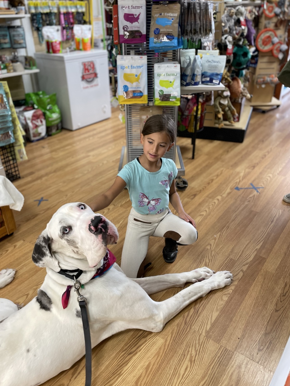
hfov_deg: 49.7
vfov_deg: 63.4
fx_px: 313
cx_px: 140
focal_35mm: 28
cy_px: 186
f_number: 1.6
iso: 100
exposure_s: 1/60
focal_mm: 4.2
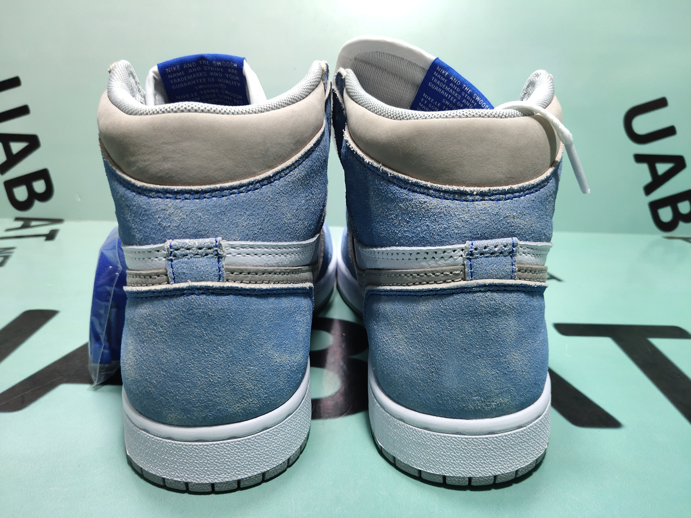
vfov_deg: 46.8
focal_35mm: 30
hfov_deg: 60.0
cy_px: 259
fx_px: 599
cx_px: 346
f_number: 1.79
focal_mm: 4.35
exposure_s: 1/100
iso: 145
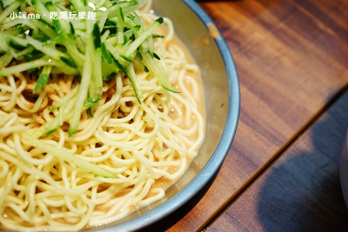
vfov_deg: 19.4
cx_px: 174
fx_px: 676
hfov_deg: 28.8
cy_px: 116
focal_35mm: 70
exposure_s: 1/80
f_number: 5.6
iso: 500
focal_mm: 70
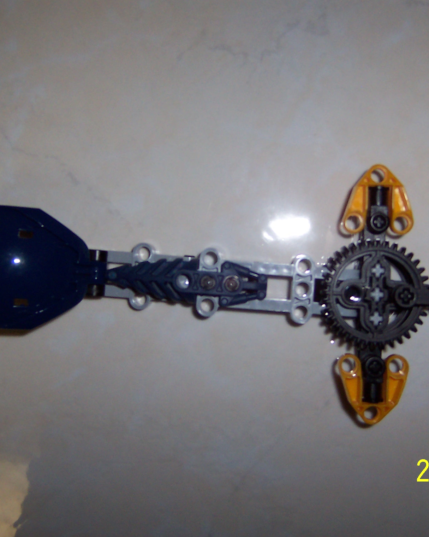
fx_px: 746
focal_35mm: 47
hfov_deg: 32.0
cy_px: 269
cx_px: 243
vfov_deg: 39.5
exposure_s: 1/60
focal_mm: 5.6
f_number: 2.8
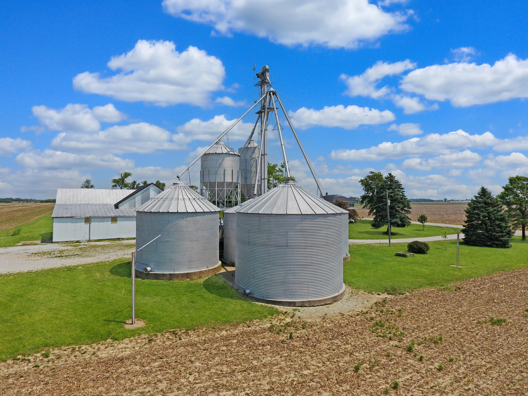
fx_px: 305
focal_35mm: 20
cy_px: 198
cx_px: 264
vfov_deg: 66.0
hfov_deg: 81.7
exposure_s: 1/2247
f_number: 2.8
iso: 100
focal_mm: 3.61
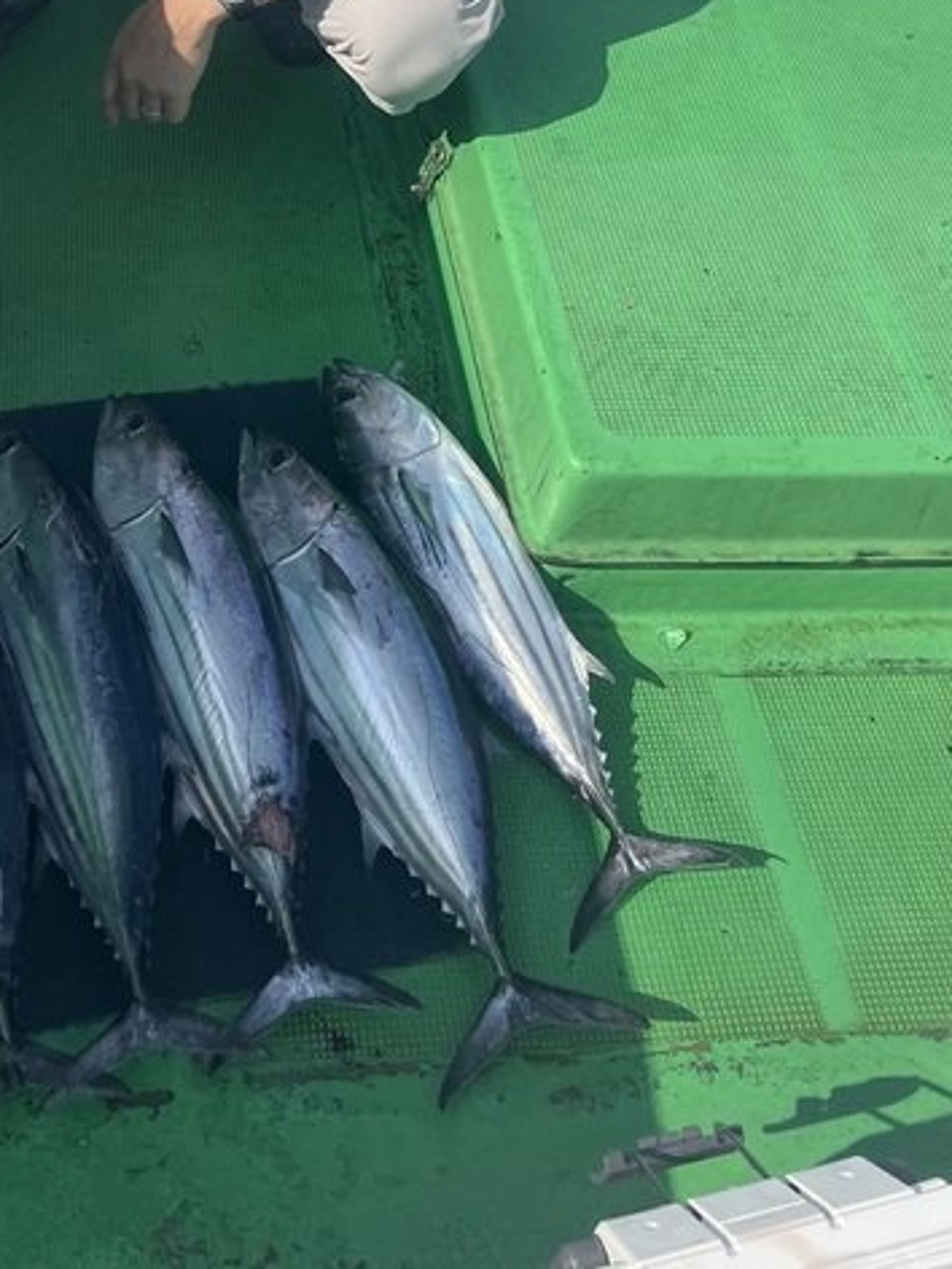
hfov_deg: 30.2
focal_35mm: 47
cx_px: 204
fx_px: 1723
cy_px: 124
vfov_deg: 37.7
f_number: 1.6
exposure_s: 1/3731
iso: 32
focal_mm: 4.2
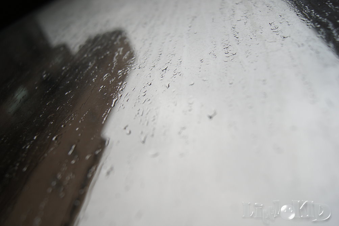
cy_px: 113
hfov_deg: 62.0
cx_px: 170
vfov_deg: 43.5
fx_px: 282
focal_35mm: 30
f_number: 3.5
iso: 125
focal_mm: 20
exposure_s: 1/40
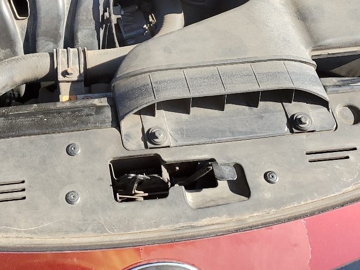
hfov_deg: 31.6
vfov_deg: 23.0
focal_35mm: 60
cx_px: 87
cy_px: -26
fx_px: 624
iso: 50
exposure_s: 1/833
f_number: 1.5
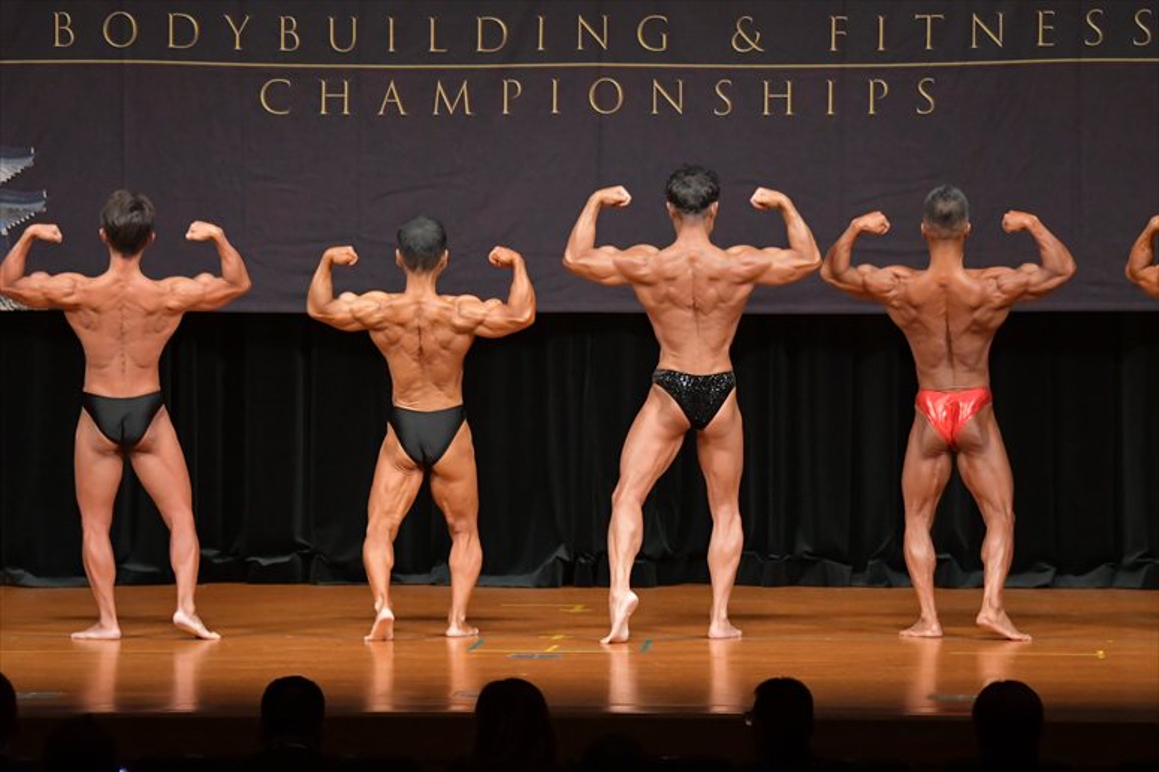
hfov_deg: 10.2
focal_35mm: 202
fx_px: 6500
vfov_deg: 6.8
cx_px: 580
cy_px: 386
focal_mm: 135
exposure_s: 1/400
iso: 5000
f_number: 5.6
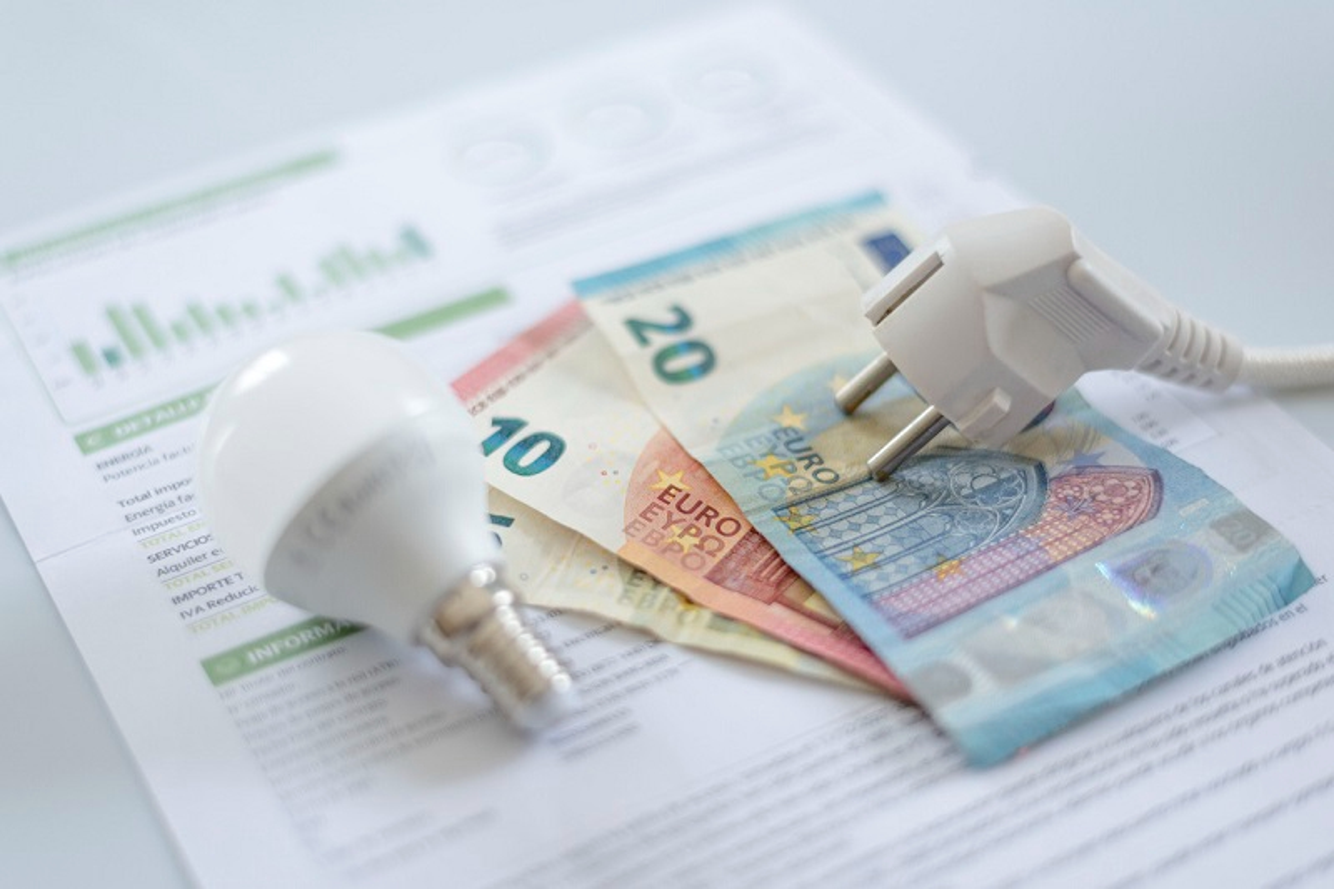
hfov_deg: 39.6
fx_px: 1852
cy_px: 444
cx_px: 667
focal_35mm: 50
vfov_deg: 27.0
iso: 400
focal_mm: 50
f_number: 1.8
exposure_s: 1/60
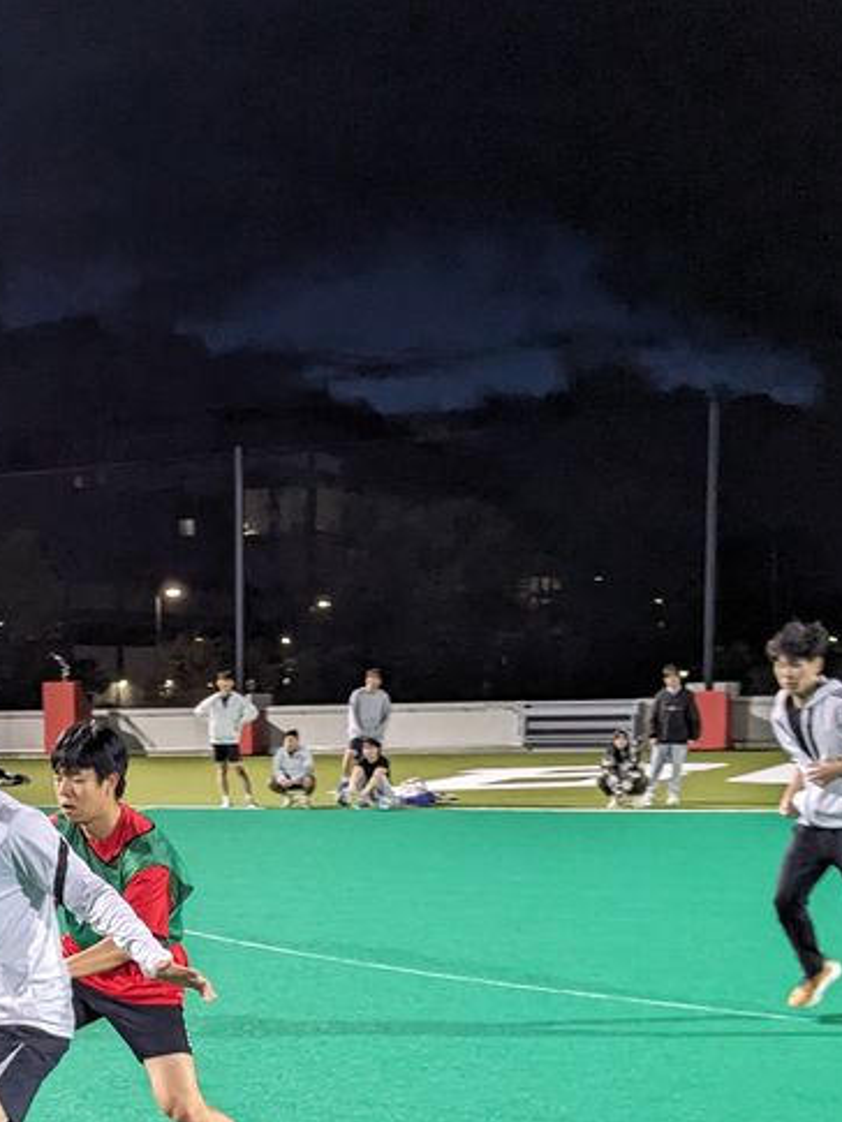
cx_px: 95
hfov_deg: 25.0
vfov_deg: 32.7
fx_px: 1848
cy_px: 921
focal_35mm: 57
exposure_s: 1/120
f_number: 1.73
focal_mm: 4.38
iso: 297
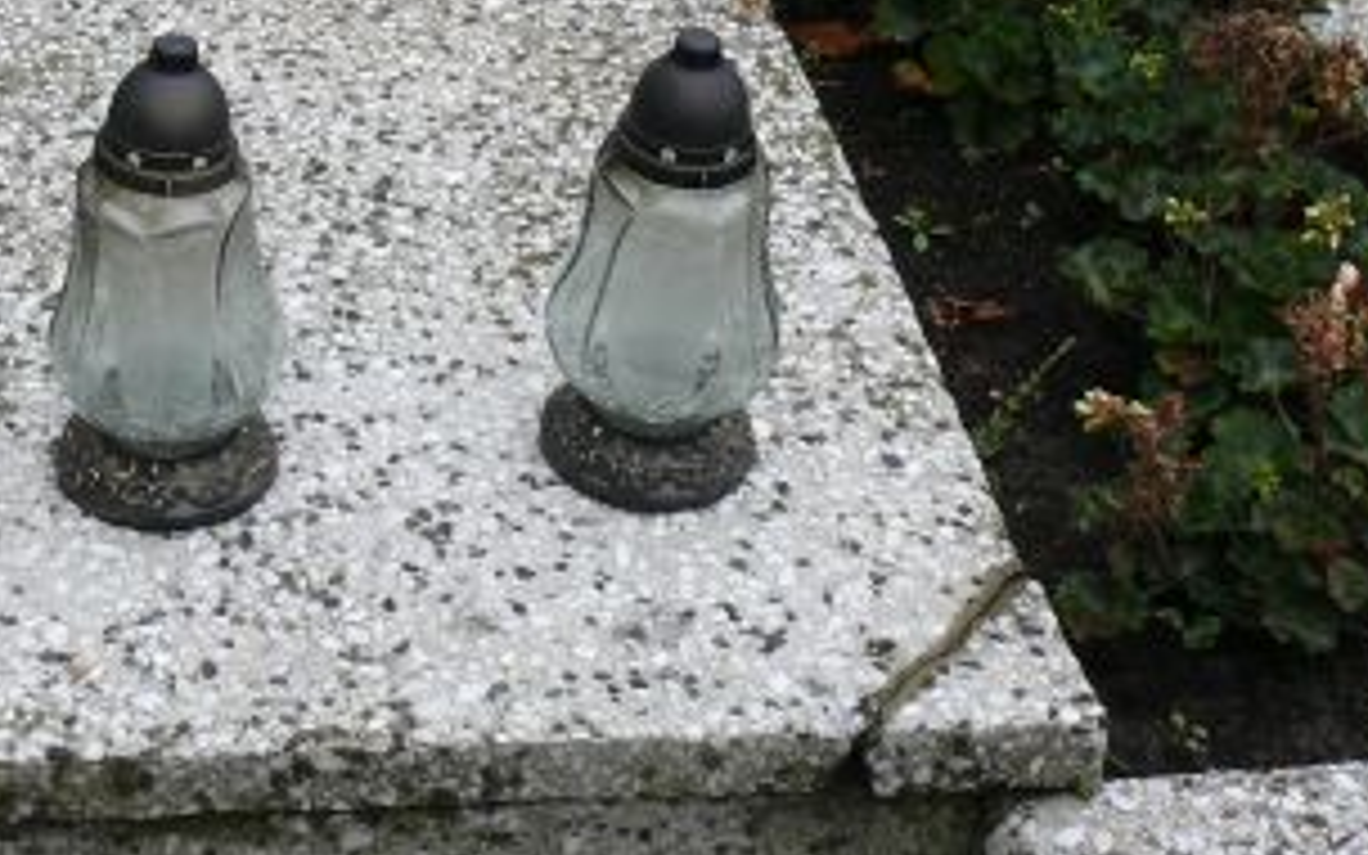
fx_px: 2908
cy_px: -108
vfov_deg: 16.2
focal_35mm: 78
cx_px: 284
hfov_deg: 26.0
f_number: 4
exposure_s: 1/250
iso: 100
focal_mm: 7.4
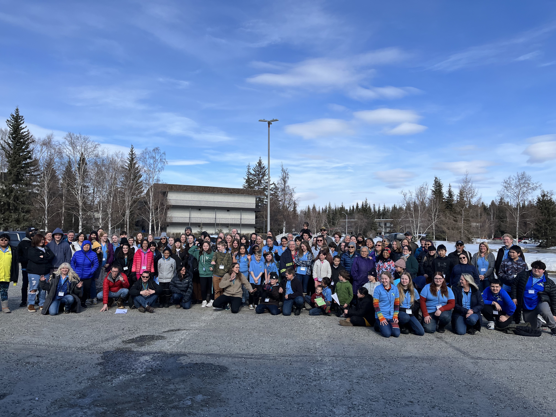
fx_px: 418
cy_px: 208
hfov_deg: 67.3
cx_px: 278
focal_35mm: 26
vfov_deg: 53.1
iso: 50
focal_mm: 5.1
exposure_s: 1/4149
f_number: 1.6
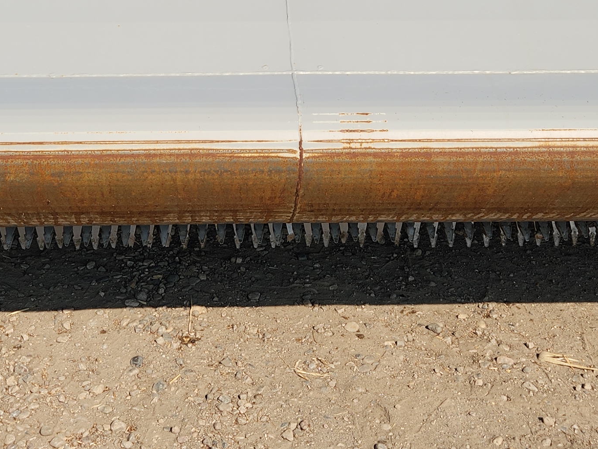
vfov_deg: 21.7
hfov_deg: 28.8
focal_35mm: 67
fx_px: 1158
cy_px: 89
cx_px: 220
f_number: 1.8
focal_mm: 5.4
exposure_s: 1/2234
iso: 20
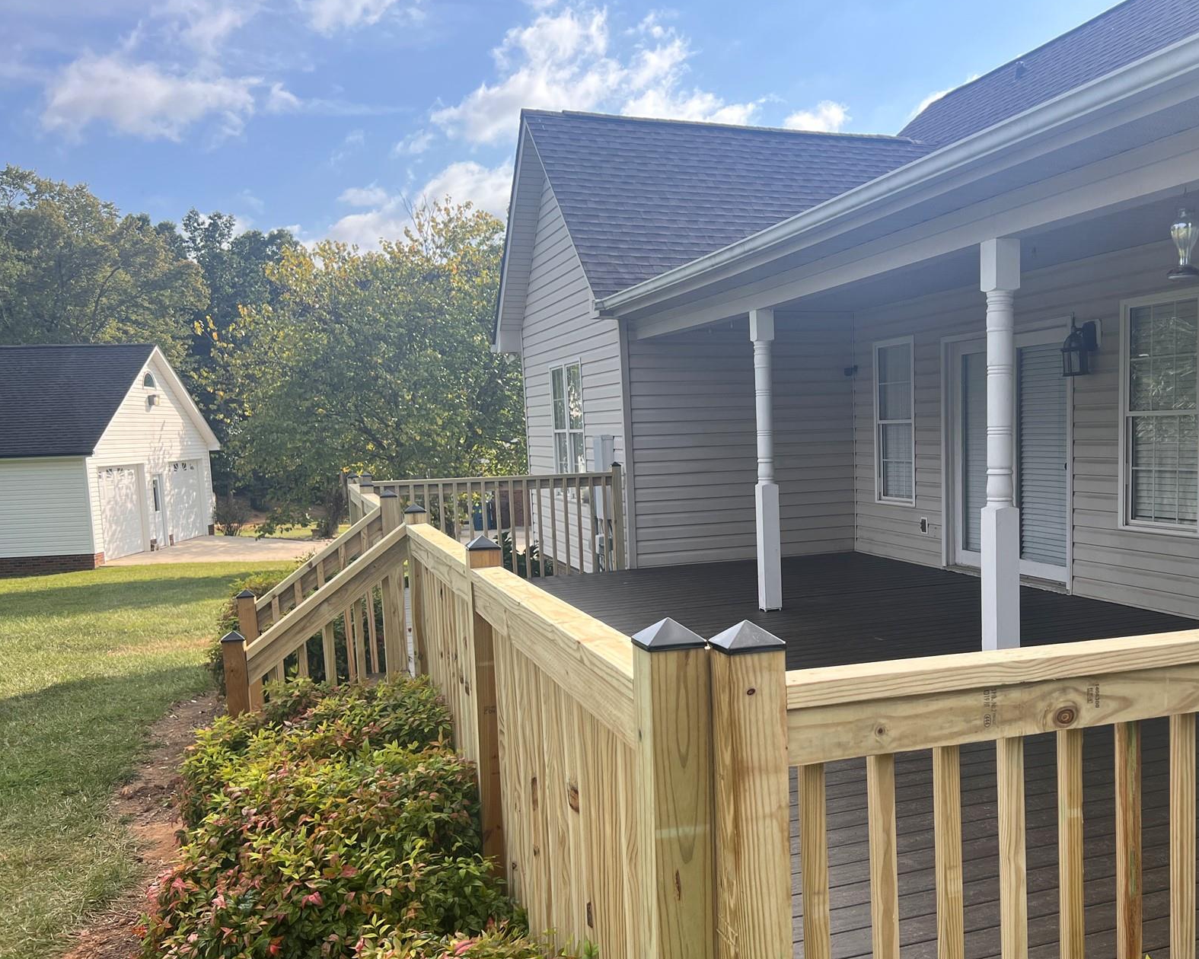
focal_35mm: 33
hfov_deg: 53.5
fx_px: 1171
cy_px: 550
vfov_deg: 44.4
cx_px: 765
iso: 50
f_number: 1.5
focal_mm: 5.7
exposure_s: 1/1972
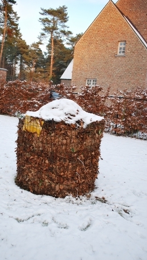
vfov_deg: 66.1
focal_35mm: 29
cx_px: 61
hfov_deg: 40.1
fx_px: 201
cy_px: 130
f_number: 4.5
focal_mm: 18
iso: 200
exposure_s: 1/80
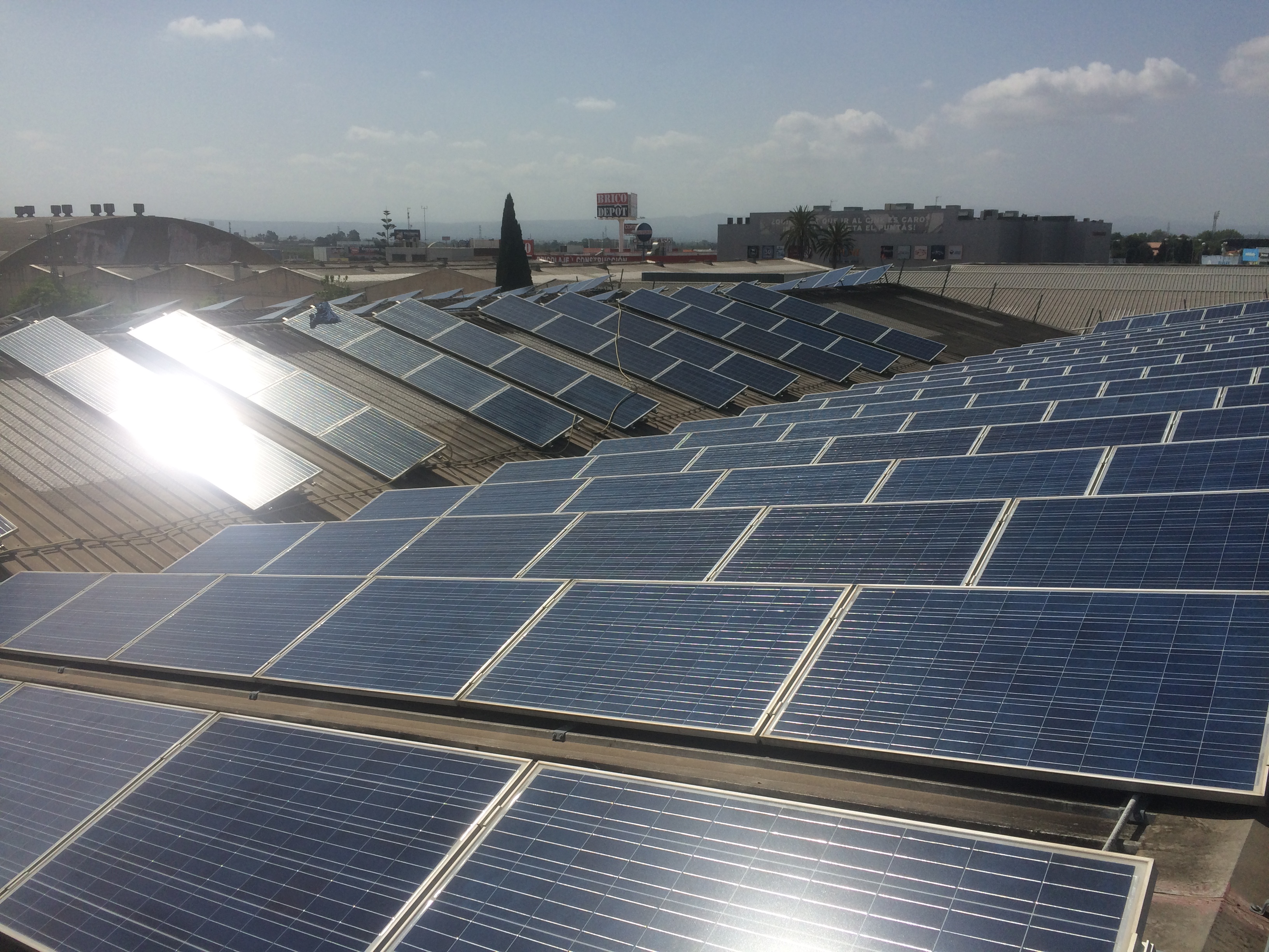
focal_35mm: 29
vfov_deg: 48.2
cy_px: 476
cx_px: 634
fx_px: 1063
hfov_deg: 61.7
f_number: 2.2
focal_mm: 4.15
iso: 32
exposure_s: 1/5882
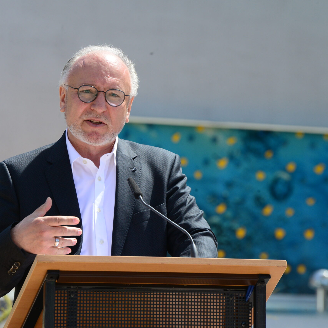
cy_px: 164
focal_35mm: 307
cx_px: 113
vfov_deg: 5.7
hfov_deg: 5.7
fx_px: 3291
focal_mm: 240
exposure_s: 1/640
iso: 800
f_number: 11
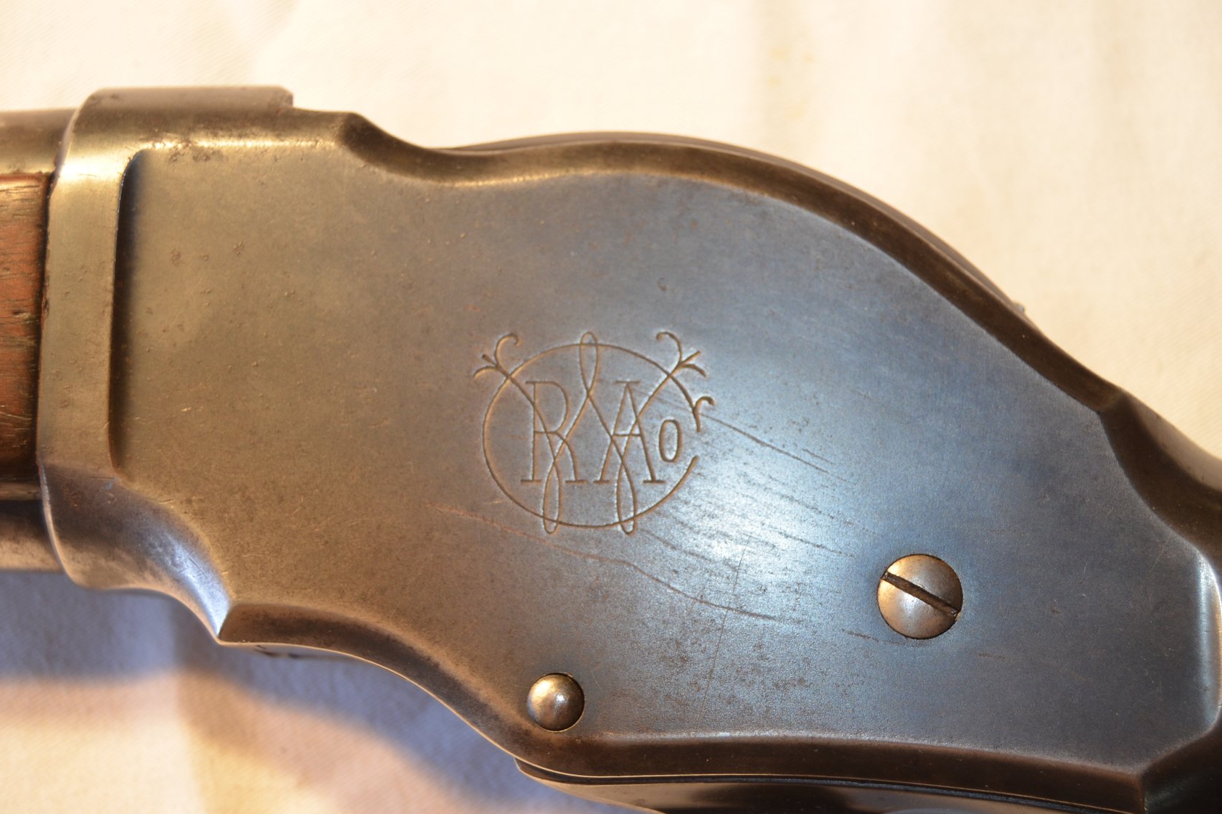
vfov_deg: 21.2
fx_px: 2172
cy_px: 411
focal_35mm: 64
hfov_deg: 31.4
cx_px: 618
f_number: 5
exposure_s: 1/60
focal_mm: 42
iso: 400
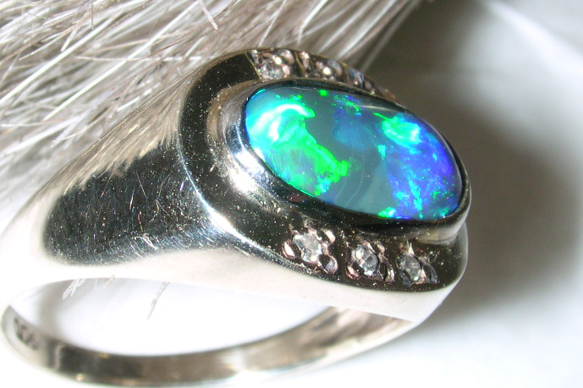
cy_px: 199
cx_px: 305
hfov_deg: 20.6
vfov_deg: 13.8
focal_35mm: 99
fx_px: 1603
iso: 100
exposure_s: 1/60
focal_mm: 9.7
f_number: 5.9
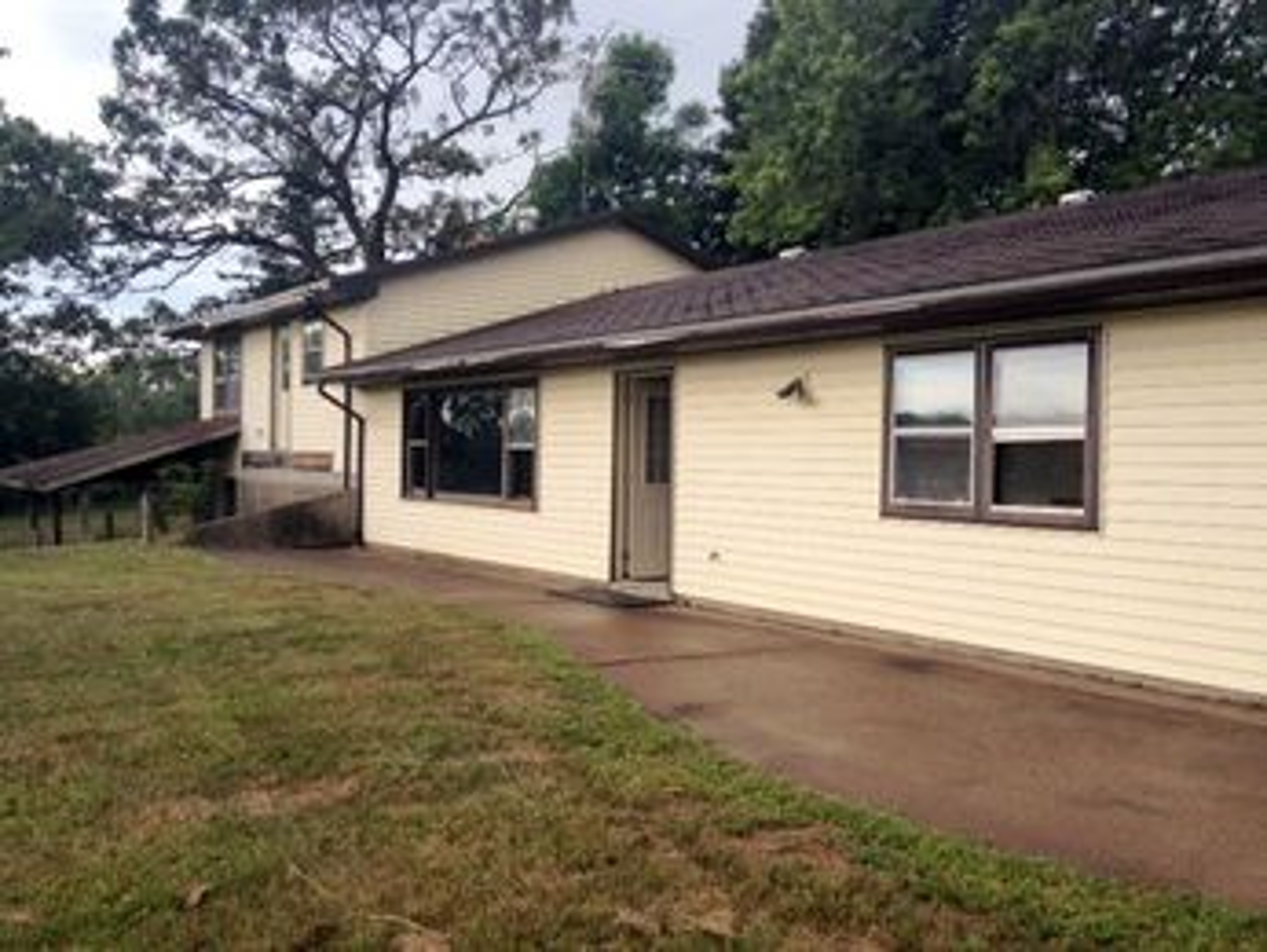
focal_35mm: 35
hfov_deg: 52.6
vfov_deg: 40.7
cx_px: 634
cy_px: 476
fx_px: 1282
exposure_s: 1/412
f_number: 2.4
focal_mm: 4.28
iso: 64
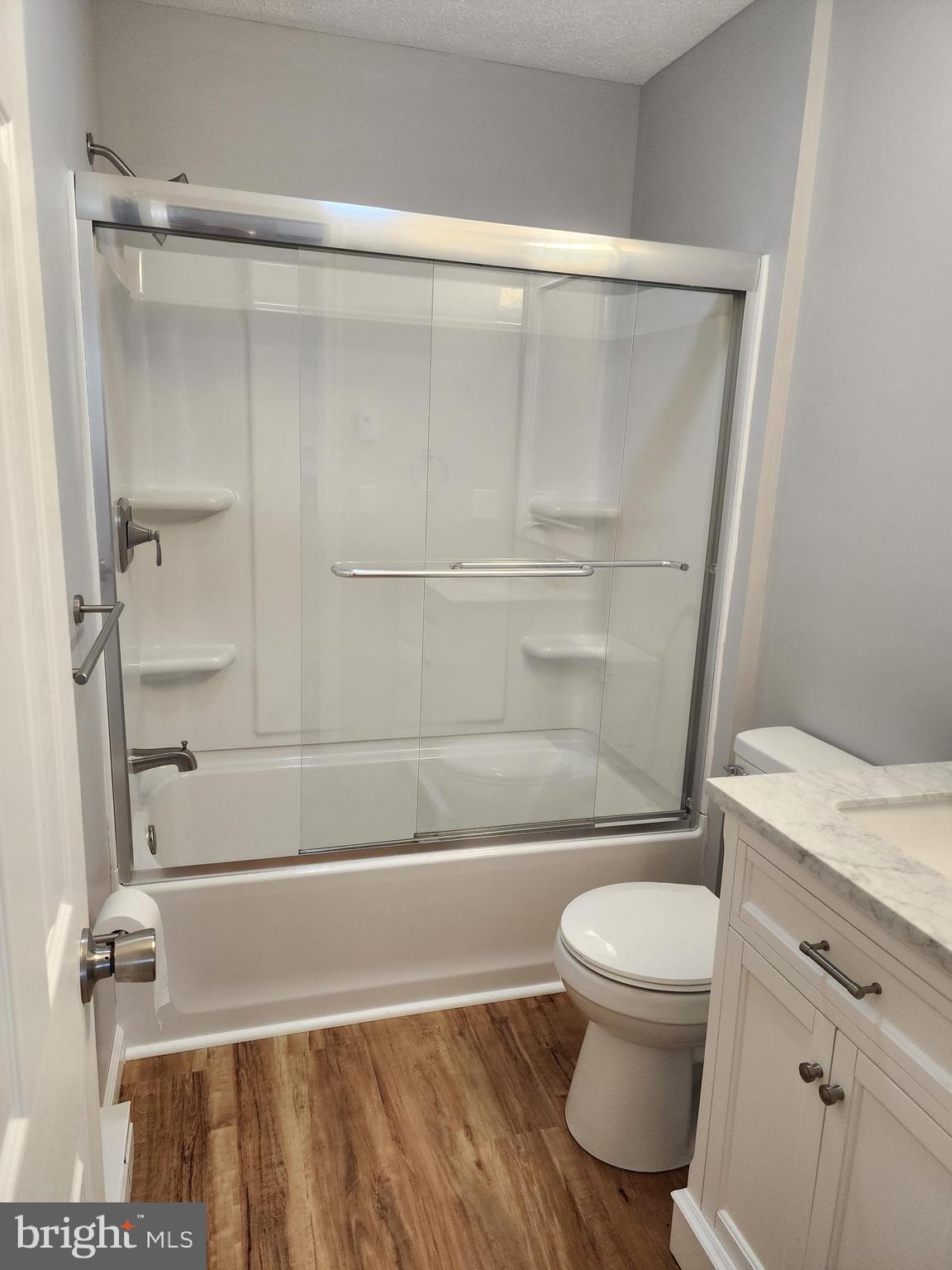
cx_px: 476
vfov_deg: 73.9
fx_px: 843
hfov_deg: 58.9
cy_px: 635
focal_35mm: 23
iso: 250
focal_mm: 6.4
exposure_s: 1/120
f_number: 1.8
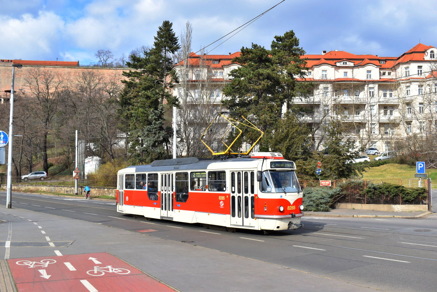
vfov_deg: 35.5
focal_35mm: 38
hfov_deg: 51.3
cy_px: 146
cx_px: 218
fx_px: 455
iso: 320
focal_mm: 25
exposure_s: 1/800
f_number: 7.1
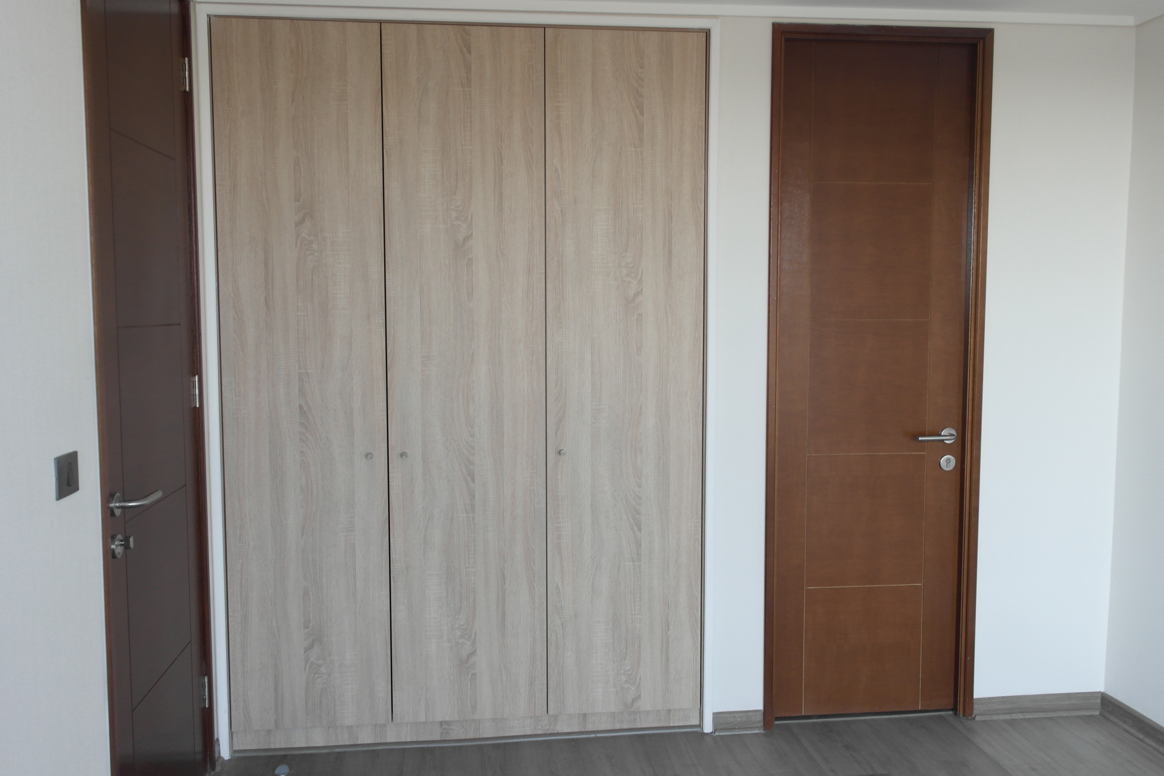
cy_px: 388
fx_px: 970
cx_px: 582
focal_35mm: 30
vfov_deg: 43.6
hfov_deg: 61.9
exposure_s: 1/40
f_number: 5.6
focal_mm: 20
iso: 400
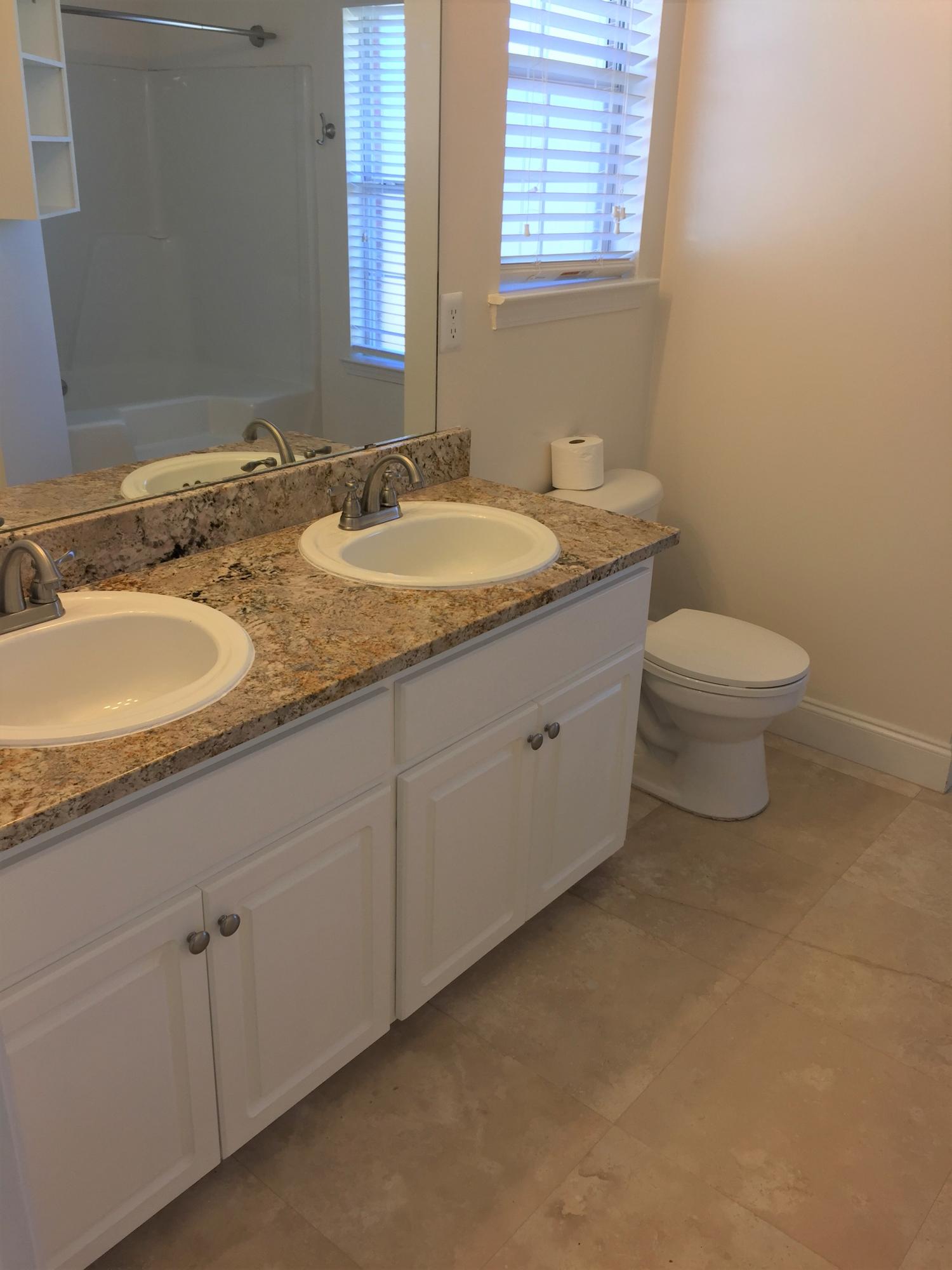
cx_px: 476
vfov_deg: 61.7
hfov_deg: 48.2
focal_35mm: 29
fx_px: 1063
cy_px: 635
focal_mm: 4.15
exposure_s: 1/60
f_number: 2.2
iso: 32
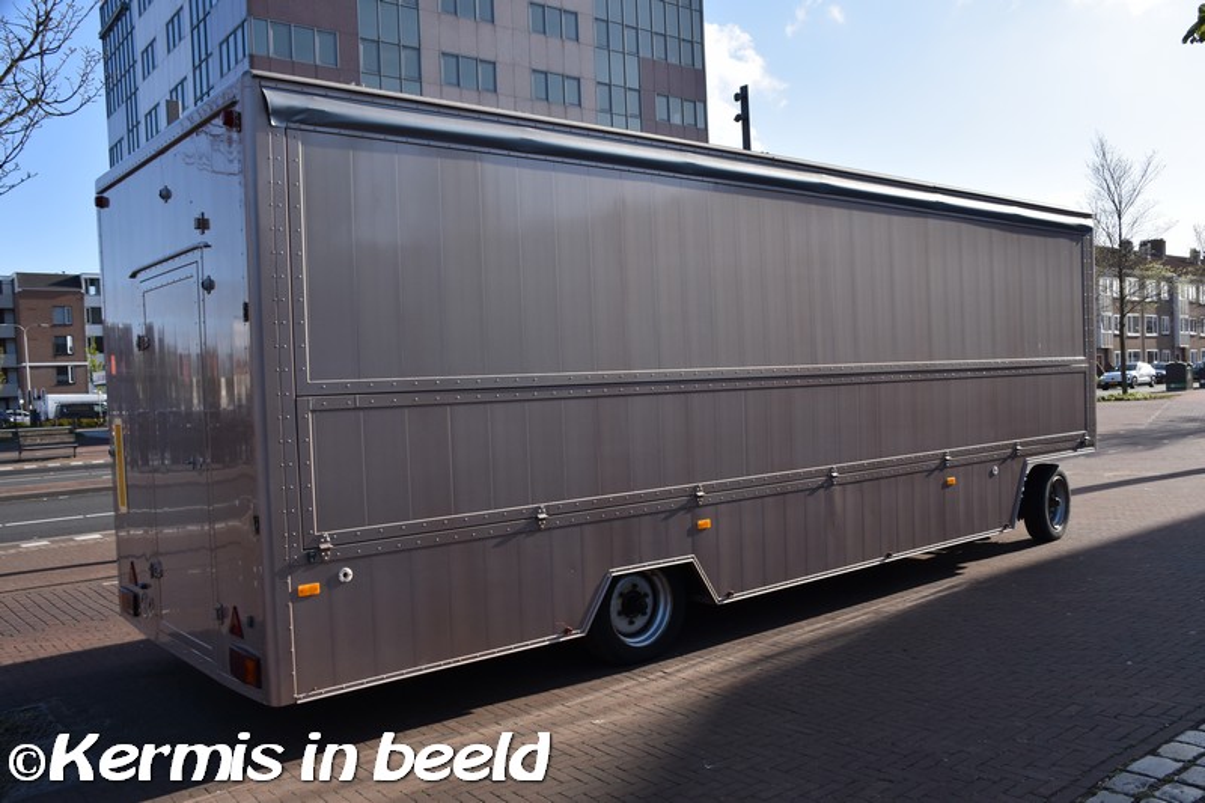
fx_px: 1004
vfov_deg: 43.6
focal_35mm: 30
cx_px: 602
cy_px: 402
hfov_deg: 61.9
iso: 360
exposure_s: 1/500
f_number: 8
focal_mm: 20
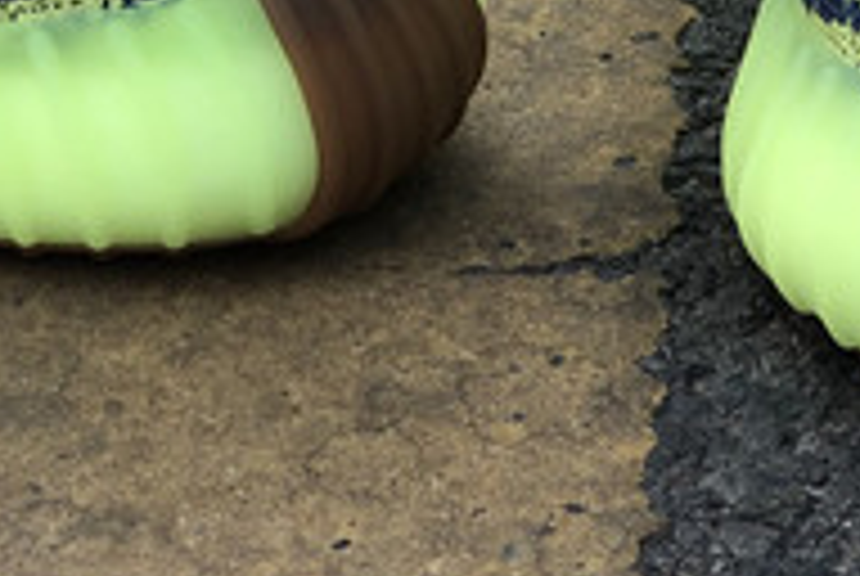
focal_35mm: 209
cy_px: -412
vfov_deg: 6.5
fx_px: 5000
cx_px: 176
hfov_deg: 9.8
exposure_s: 1/120
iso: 20
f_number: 2.4
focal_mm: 6
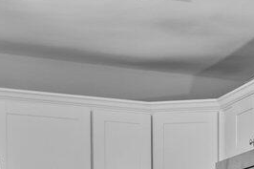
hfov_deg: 13.6
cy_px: 262
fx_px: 924
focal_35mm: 131
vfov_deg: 10.1
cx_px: 494
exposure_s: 1/3
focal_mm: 17
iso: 400
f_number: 6.3
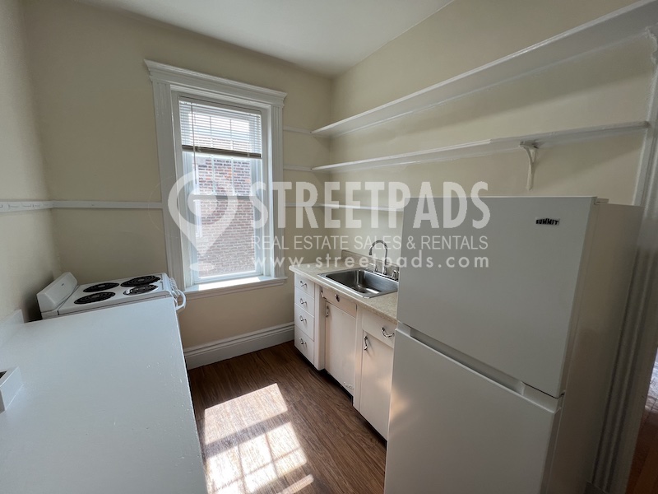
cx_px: 329
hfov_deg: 106.2
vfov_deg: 89.9
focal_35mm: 13
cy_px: 247
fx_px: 247
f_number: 1.8
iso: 32
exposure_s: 1/103
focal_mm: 1.57
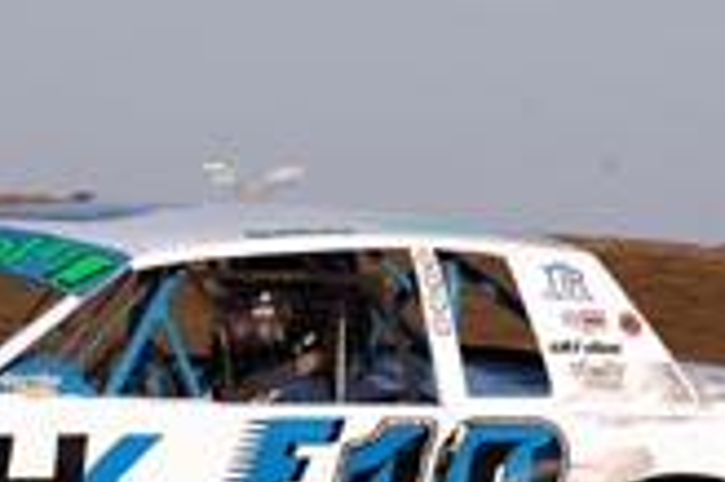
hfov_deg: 3.8
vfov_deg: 2.5
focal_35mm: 550
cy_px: 442
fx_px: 11065
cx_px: 71
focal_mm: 120
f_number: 9
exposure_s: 1/500
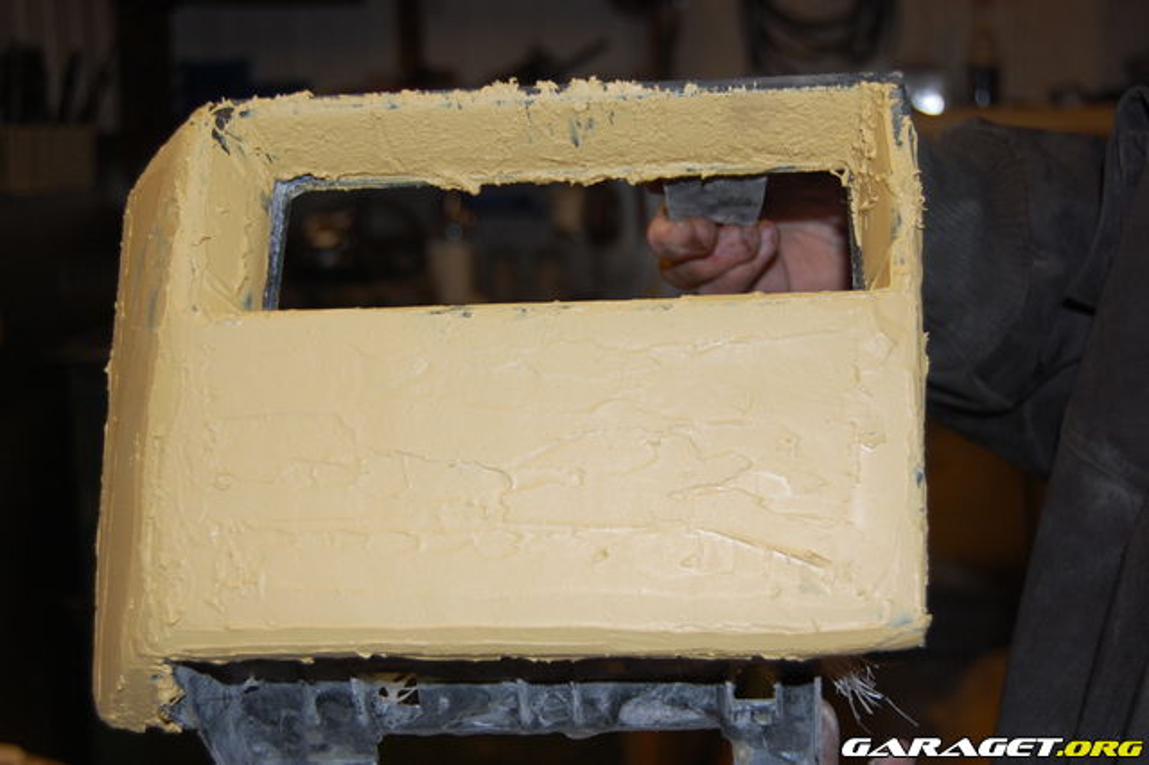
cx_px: 574
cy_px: 382
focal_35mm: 46
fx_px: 1483
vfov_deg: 28.9
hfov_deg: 42.3
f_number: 4.5
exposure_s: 1/60
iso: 400
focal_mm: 31
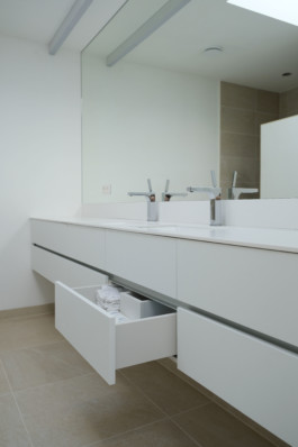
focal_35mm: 27
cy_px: 224
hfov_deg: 47.9
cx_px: 149
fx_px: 336
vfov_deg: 67.4
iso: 320
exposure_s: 1/120
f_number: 4
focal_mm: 18
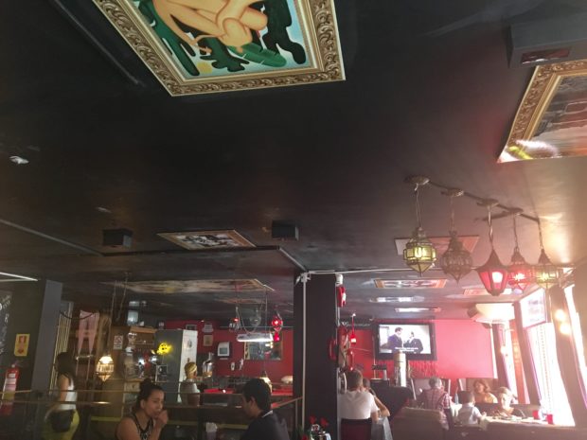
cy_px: 220
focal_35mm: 29
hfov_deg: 61.7
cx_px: 294
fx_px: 492
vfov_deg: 48.2
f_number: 2.2
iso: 200
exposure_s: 1/15
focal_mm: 4.15
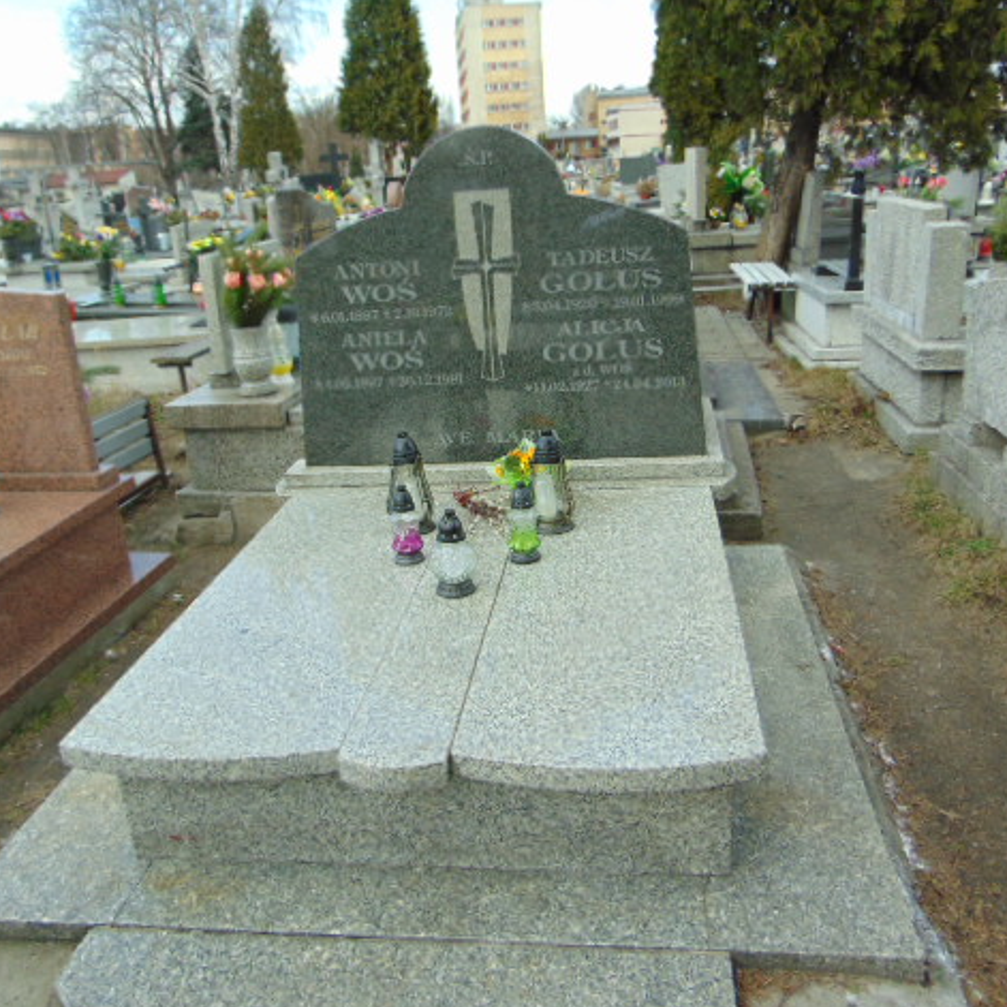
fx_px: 987
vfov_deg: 54.0
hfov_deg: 54.0
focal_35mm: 30
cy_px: 507
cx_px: 487
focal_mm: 4.5
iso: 80
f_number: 3
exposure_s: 1/400
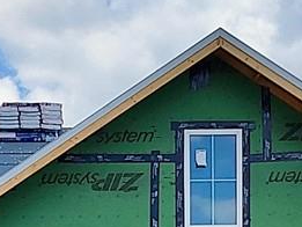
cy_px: 466
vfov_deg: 9.1
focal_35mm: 153
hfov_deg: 12.7
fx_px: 1335
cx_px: -28
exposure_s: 1/4781
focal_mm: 4.15
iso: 108
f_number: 1.5
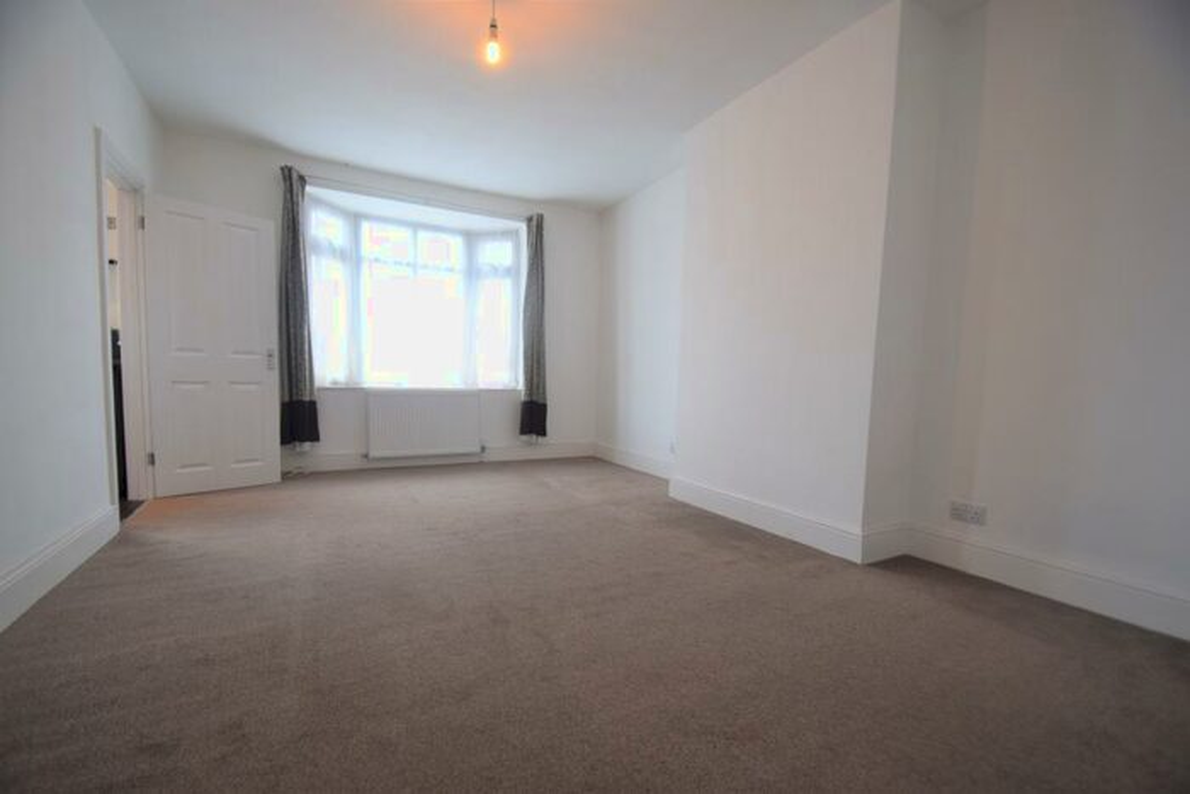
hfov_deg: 100.4
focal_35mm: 15
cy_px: 397
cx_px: 595
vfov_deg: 77.4
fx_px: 496
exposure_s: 1/90
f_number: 4.8
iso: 400
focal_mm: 10
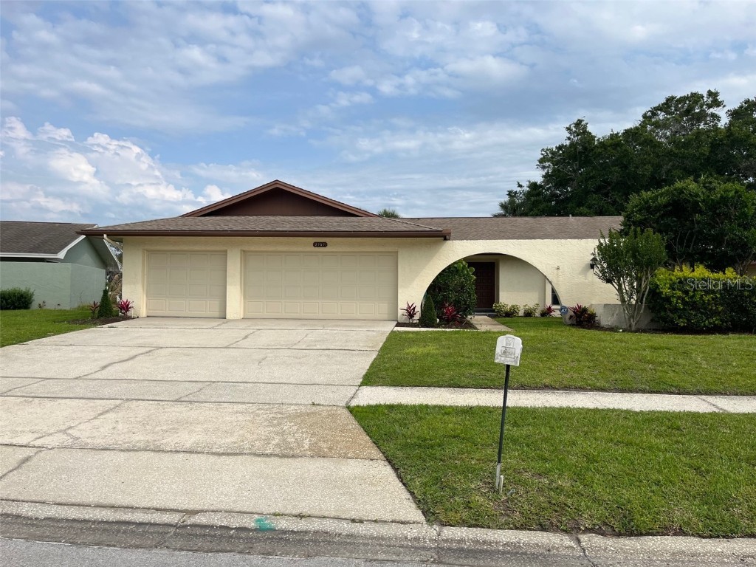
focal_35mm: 26
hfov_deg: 67.3
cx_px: 378
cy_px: 284
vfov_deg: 53.1
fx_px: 568
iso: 50
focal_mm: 5.1
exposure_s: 1/5319
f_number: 1.6
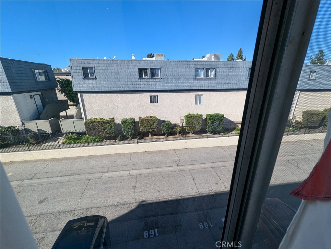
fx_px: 124
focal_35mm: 13
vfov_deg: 90.0
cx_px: 166
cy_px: 124
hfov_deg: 106.1
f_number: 2.2
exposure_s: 1/1149
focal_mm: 1.95
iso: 49
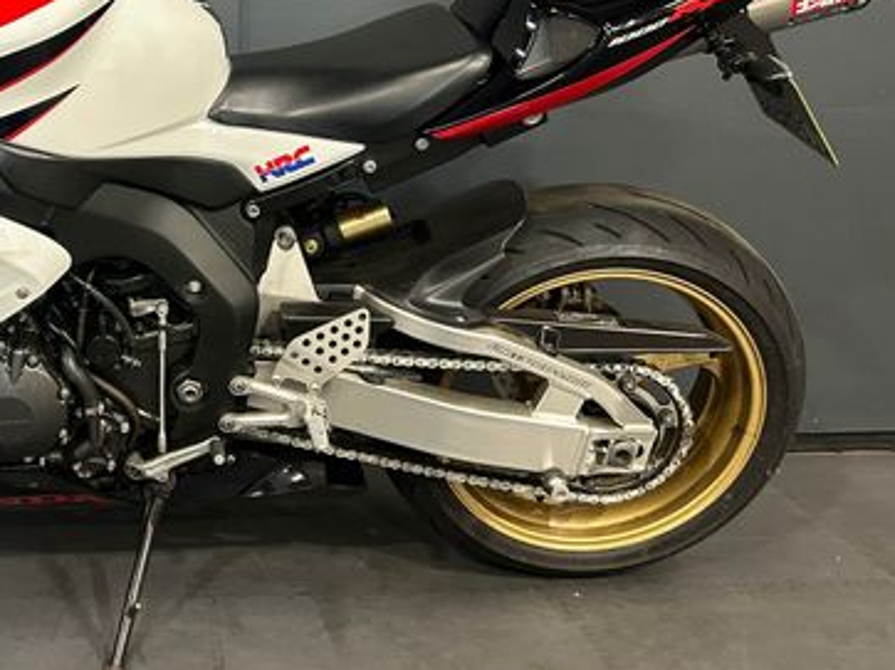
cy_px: 141
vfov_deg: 30.8
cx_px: 134
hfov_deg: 39.1
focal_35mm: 46
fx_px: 1189
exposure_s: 1/50
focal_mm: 5.7
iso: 250
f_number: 1.5
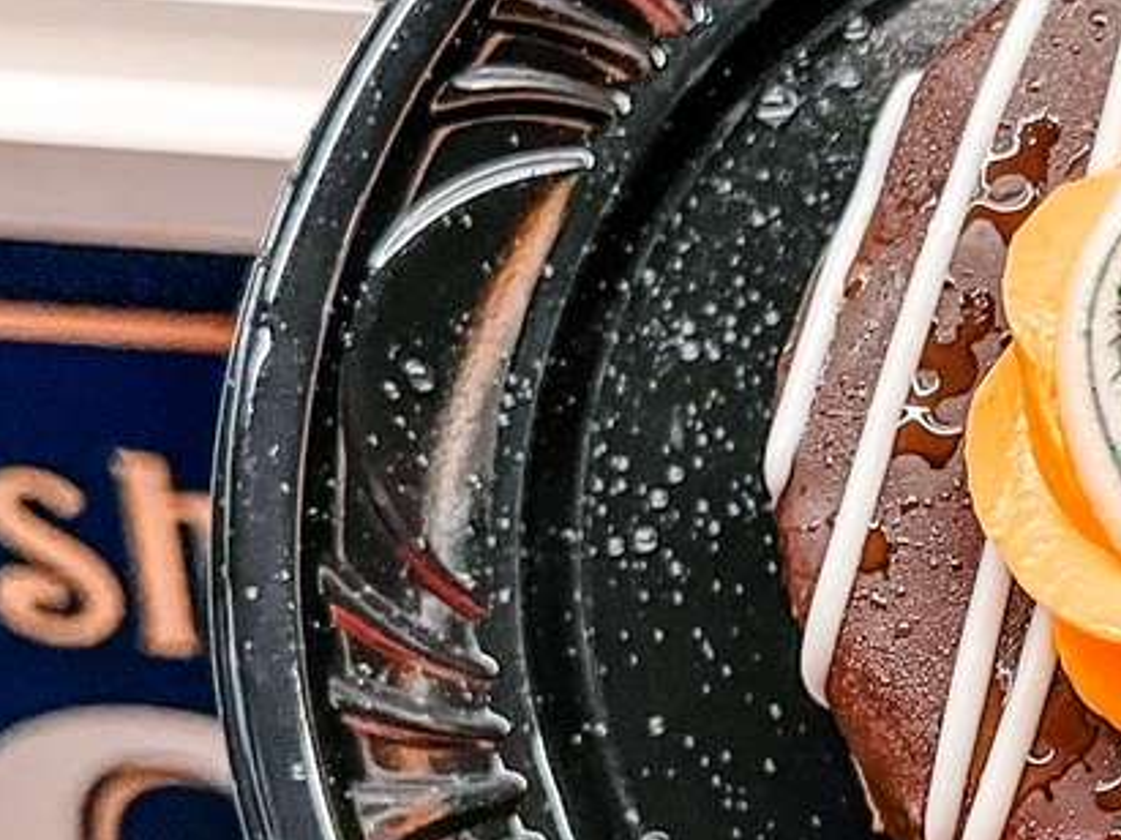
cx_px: 1214
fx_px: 2622
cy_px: 605
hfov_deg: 22.8
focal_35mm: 81
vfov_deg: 18.1
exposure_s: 1/60
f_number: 1.6
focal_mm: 5.1
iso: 400
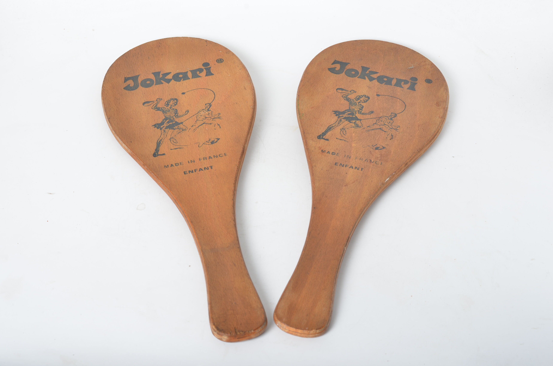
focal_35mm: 75
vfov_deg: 18.1
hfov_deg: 27.0
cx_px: 276
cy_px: 183
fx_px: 1150
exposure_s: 1/160
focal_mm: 50
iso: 100
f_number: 10
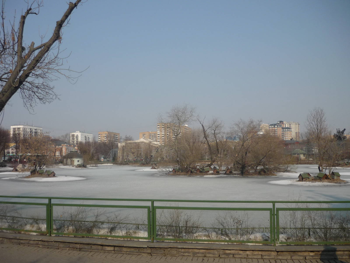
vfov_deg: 42.9
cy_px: 132
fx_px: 334
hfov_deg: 55.4
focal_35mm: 33
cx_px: 175
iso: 100
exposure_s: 1/250
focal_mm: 5.5
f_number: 8
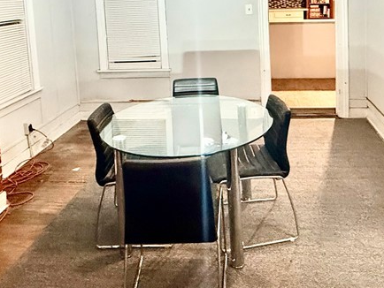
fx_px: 366
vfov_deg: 39.3
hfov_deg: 55.2
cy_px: 19
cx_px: 211
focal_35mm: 33
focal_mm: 2.22
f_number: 2.2
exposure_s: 1/60
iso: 640
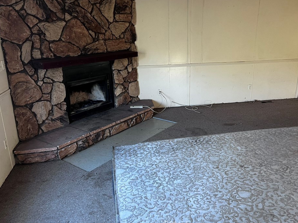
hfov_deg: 61.5
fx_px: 250
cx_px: 165
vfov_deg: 48.2
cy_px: 105
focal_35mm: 29
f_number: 1.6
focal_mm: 5.1
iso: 160
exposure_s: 1/60
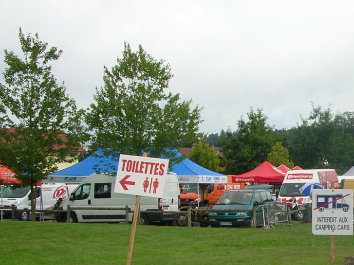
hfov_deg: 24.1
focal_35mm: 77
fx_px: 787
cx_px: 366
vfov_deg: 19.0
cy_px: 201
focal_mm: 5.8
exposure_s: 1/158
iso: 50
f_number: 5.6
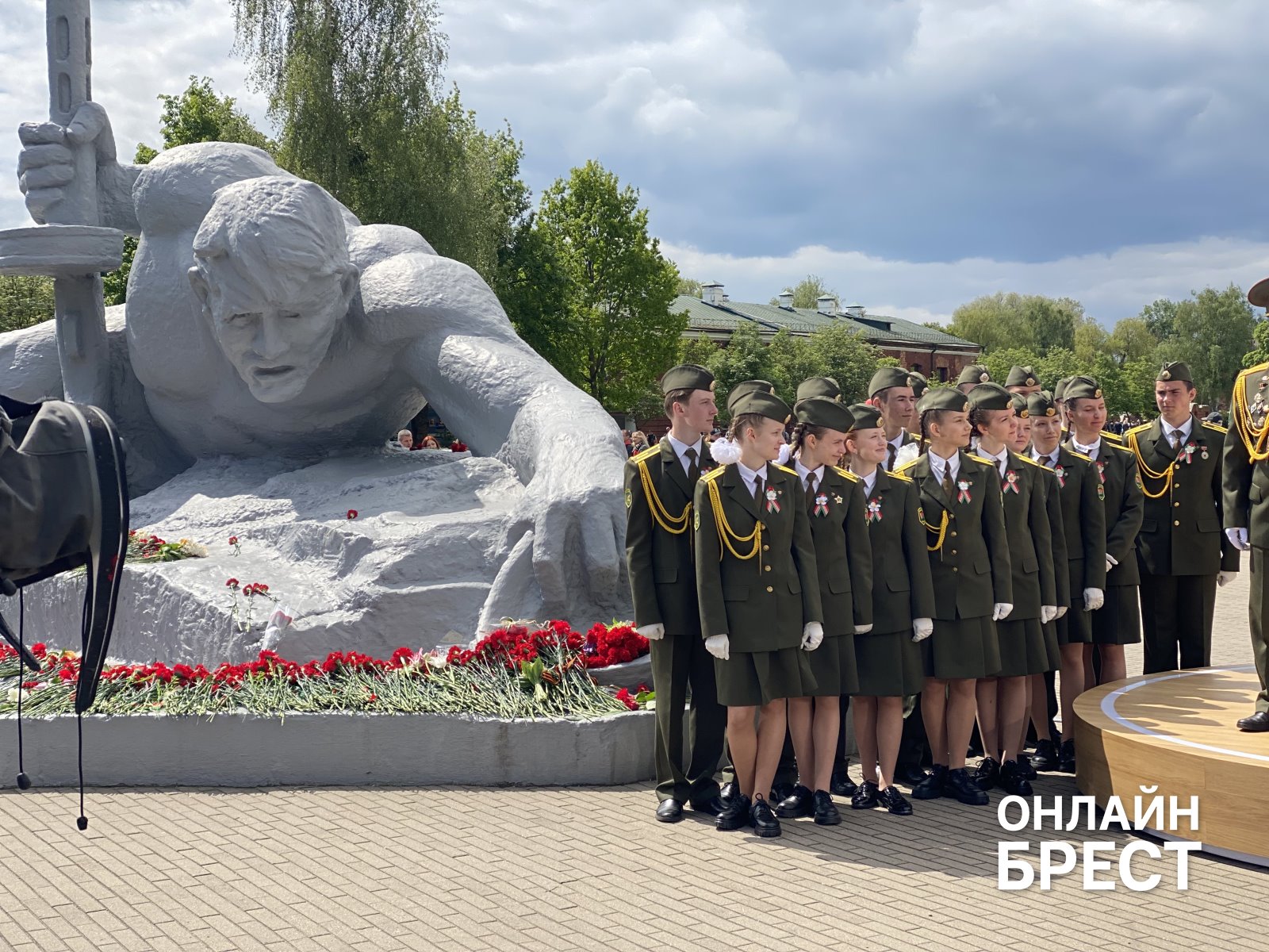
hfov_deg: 36.8
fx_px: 1906
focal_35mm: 52
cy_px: 476
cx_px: 634
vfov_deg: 28.0
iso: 20
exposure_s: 1/1410
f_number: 2
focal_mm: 6
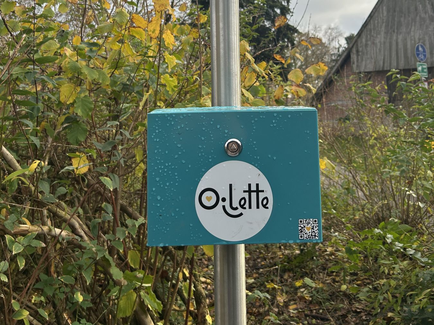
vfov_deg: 53.0
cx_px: 217
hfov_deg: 67.3
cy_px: 162
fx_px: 326
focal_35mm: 26
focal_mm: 5.7
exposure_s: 1/1377
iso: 50
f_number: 1.5
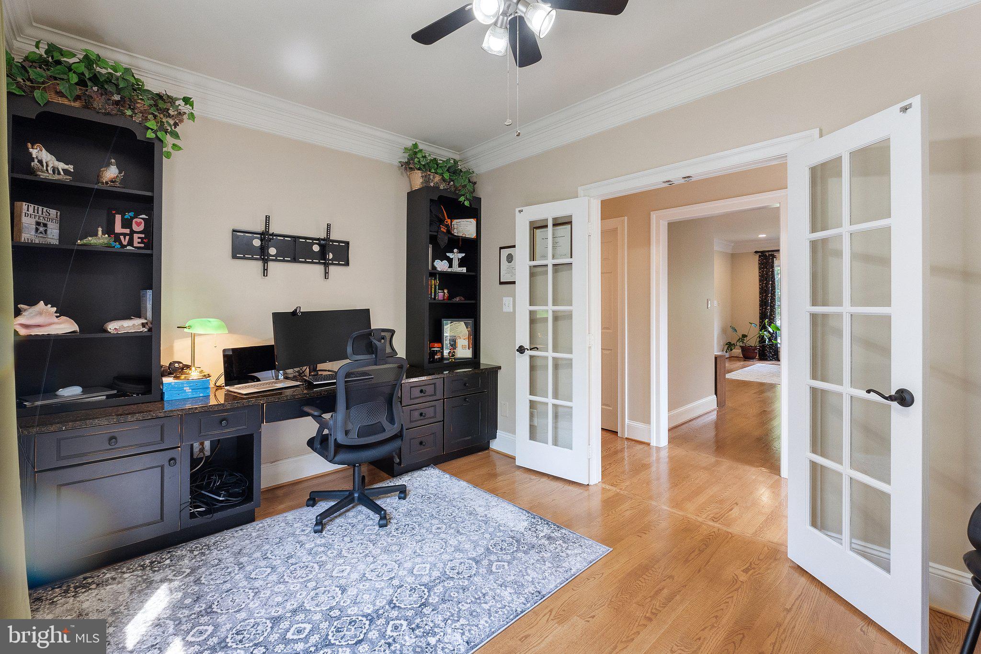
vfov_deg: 77.3
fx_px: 409
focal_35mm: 15
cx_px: 490
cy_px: 327
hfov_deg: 100.4
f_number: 8
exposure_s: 1/2
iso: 640
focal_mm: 10
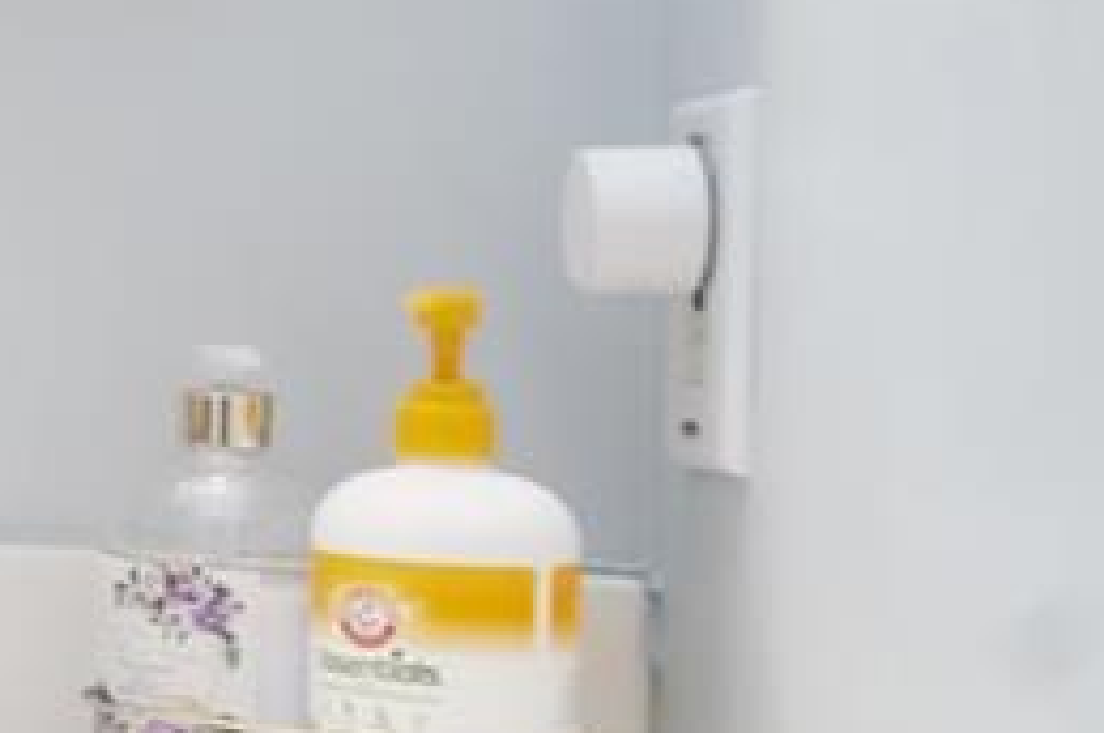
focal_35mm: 99
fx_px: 3032
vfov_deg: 13.7
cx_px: -1991
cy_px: 196
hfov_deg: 12.3
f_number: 6.3
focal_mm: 16
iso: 1600
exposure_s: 1/25
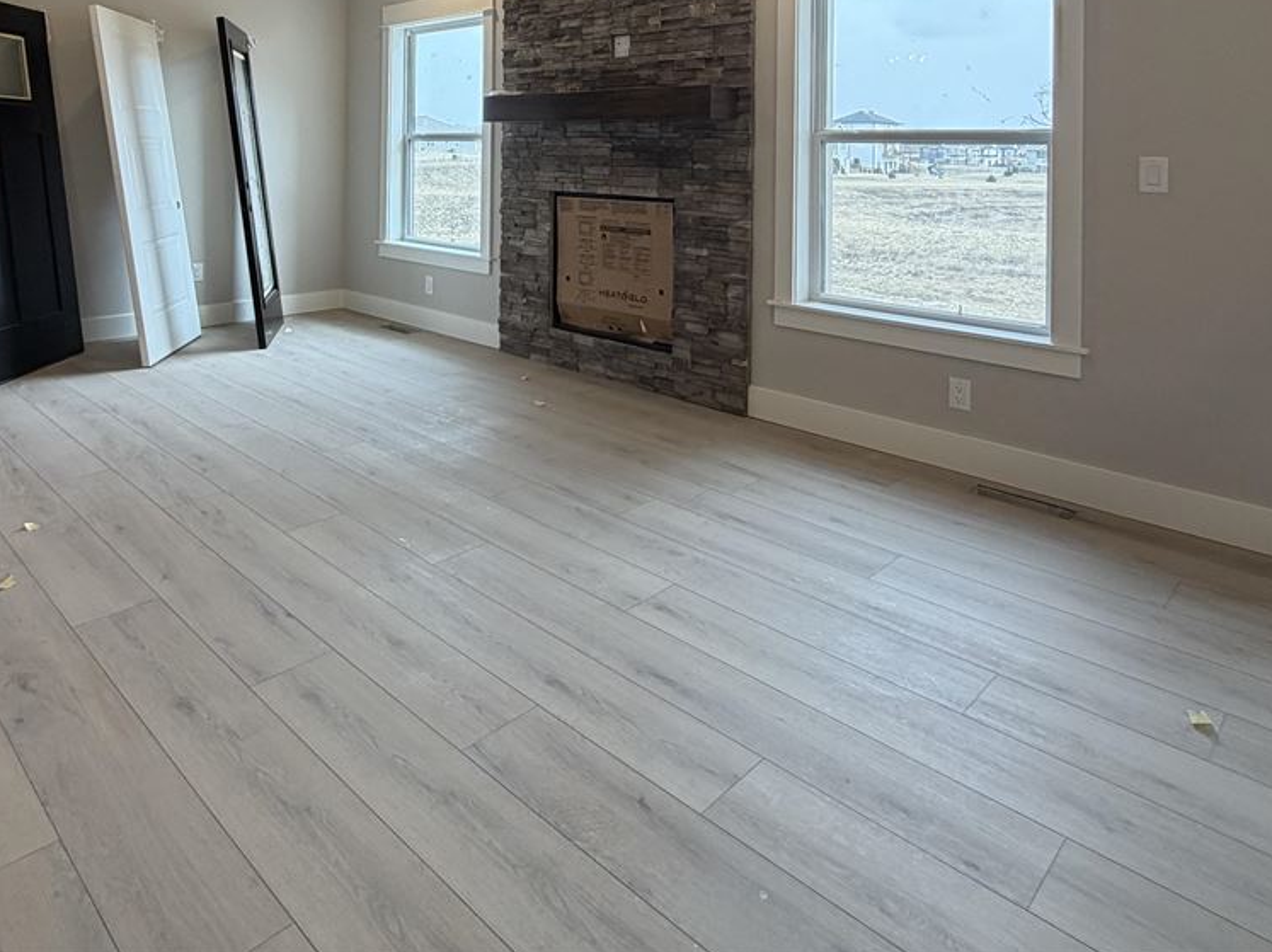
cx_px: 473
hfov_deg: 70.4
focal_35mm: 24
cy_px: 141
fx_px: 881
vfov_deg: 51.7
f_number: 2.2
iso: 160
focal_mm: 2.22
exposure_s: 1/120
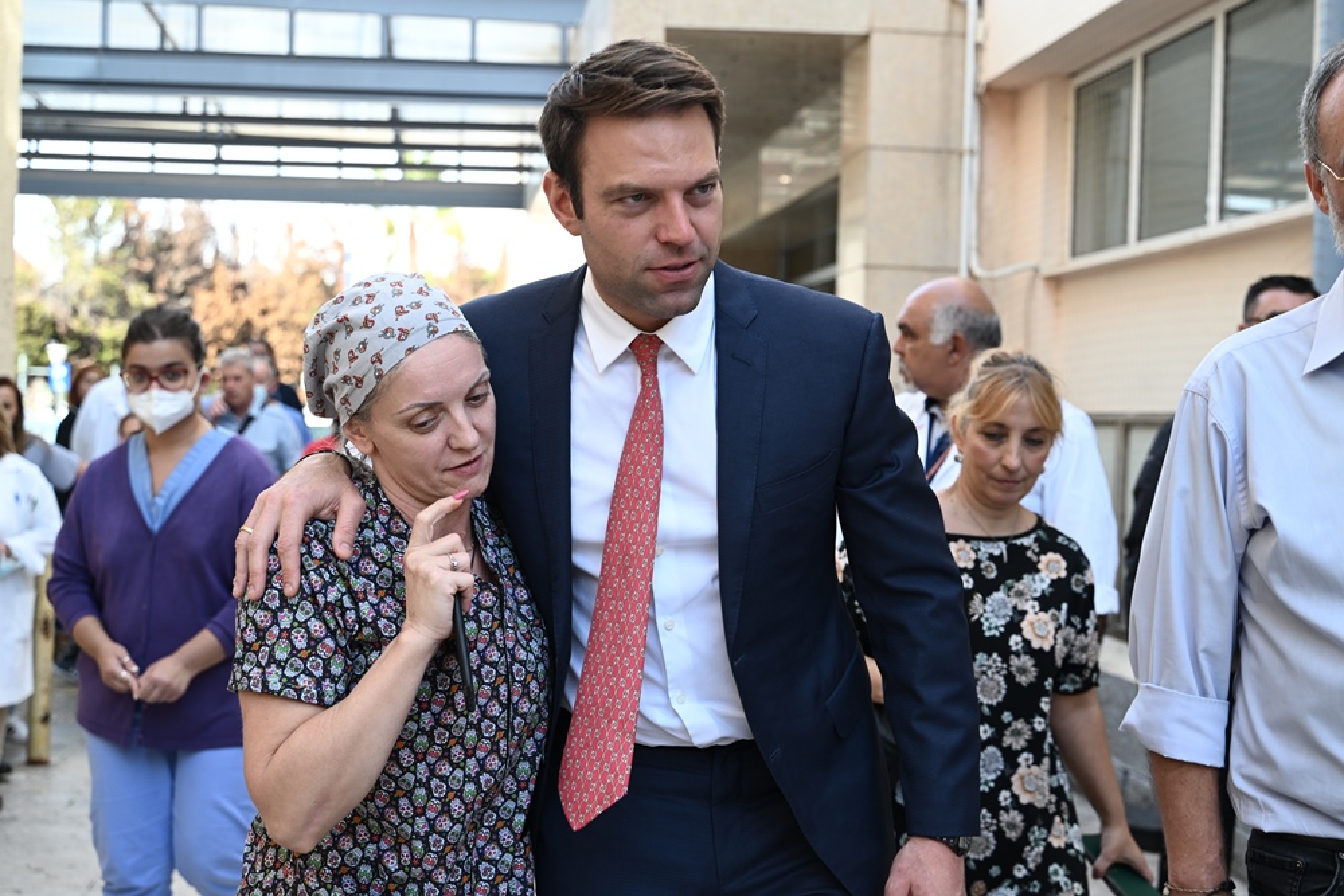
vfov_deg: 30.5
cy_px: 448
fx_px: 1643
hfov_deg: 44.5
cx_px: 672
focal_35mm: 44
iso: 560
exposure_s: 1/400
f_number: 4
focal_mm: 44
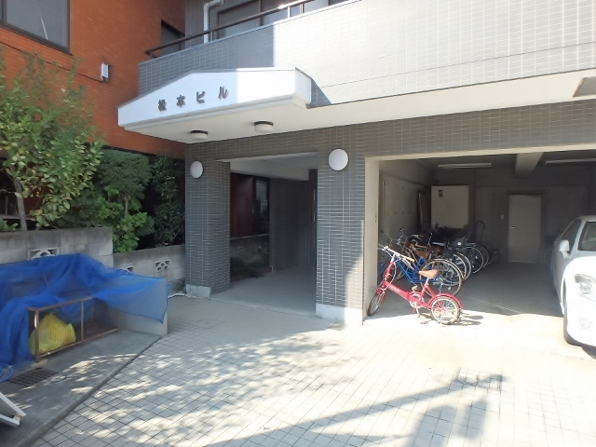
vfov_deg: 63.4
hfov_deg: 79.0
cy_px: 224
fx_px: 362
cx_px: 298
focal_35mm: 21
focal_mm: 3.7
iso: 125
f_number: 3.5
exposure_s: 1/320
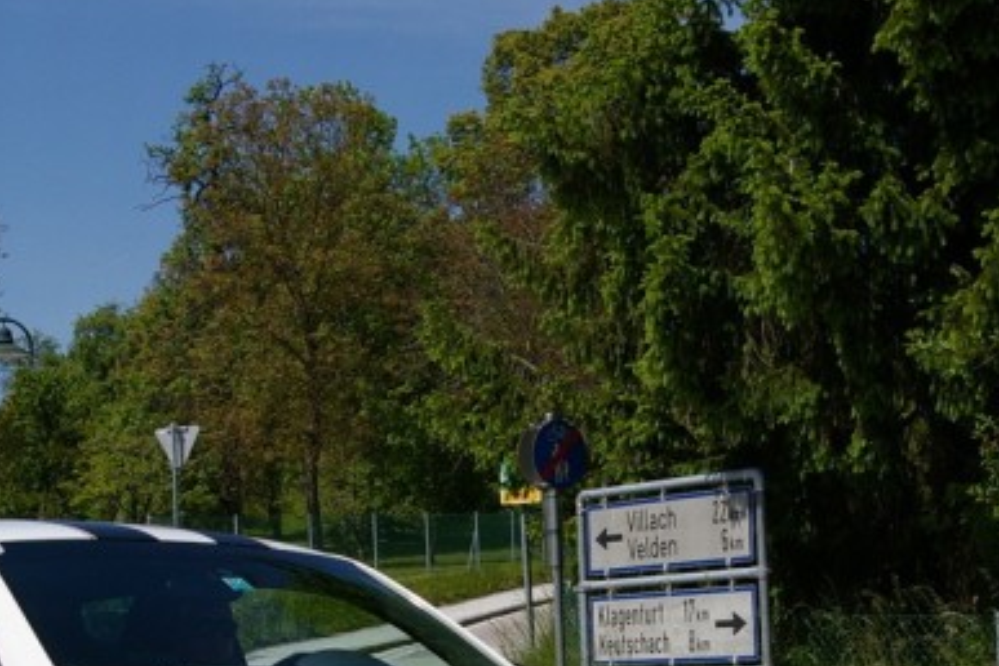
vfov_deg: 14.1
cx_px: 439
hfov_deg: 21.2
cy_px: 623
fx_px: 2665
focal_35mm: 96
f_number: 5.6
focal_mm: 31
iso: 200
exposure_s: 1/1500
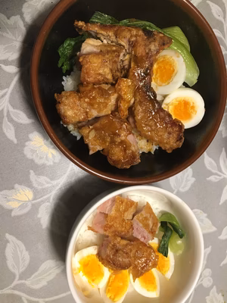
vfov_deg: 61.7
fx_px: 254
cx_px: 114
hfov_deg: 48.2
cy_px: 152
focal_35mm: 29
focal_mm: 4.15
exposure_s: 1/30
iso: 100
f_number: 2.2
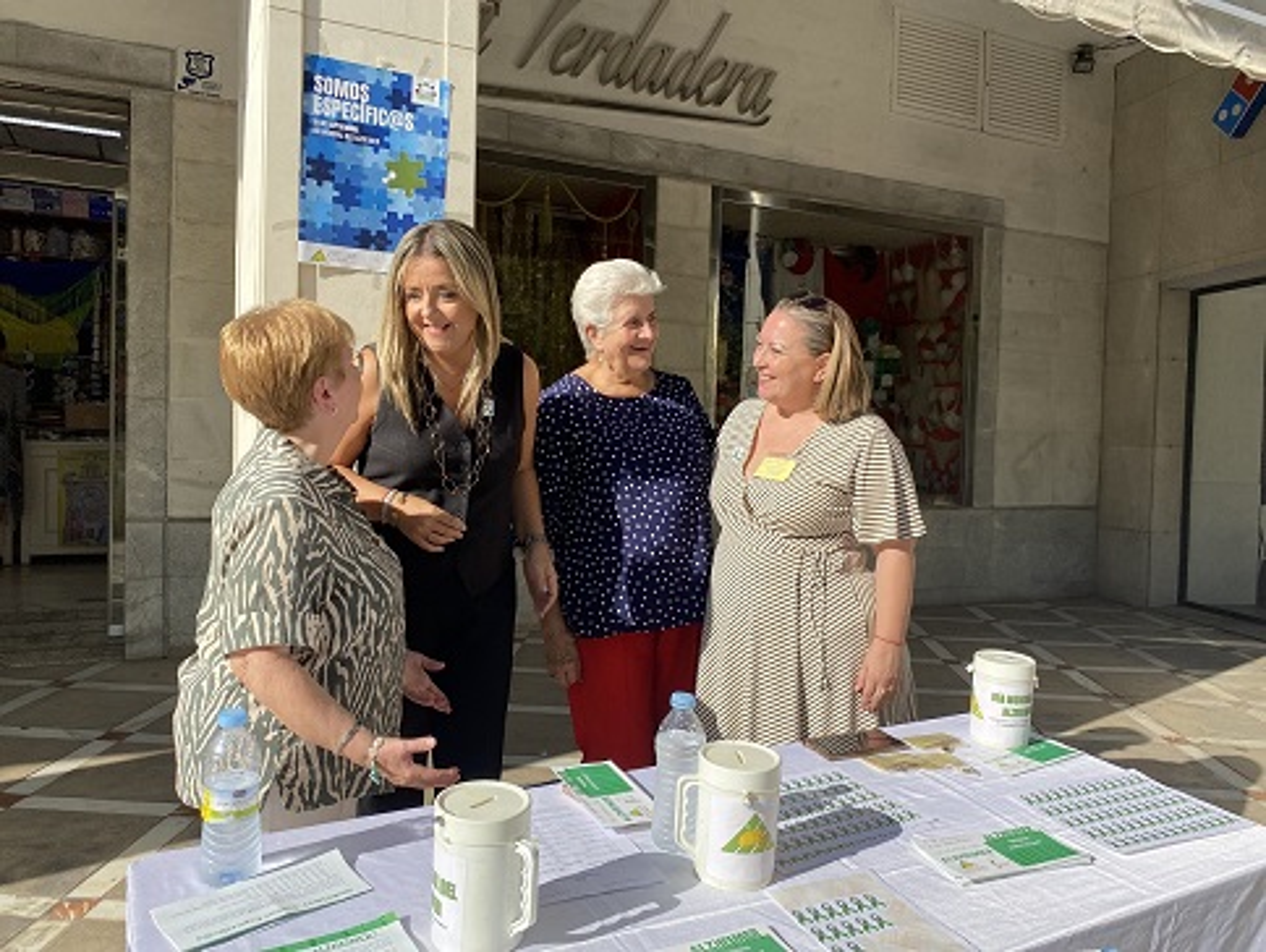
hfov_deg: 67.3
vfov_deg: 53.1
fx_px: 952
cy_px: 476
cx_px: 633
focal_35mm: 26
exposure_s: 1/2268
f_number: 1.8
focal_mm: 4.25
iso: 32
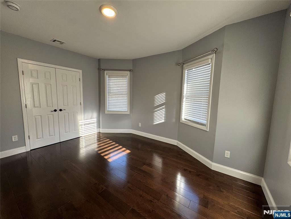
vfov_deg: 85.7
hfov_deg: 102.1
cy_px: 110
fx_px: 118
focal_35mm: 14
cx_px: 146
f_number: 2.2
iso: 64
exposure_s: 1/120
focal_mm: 2.22
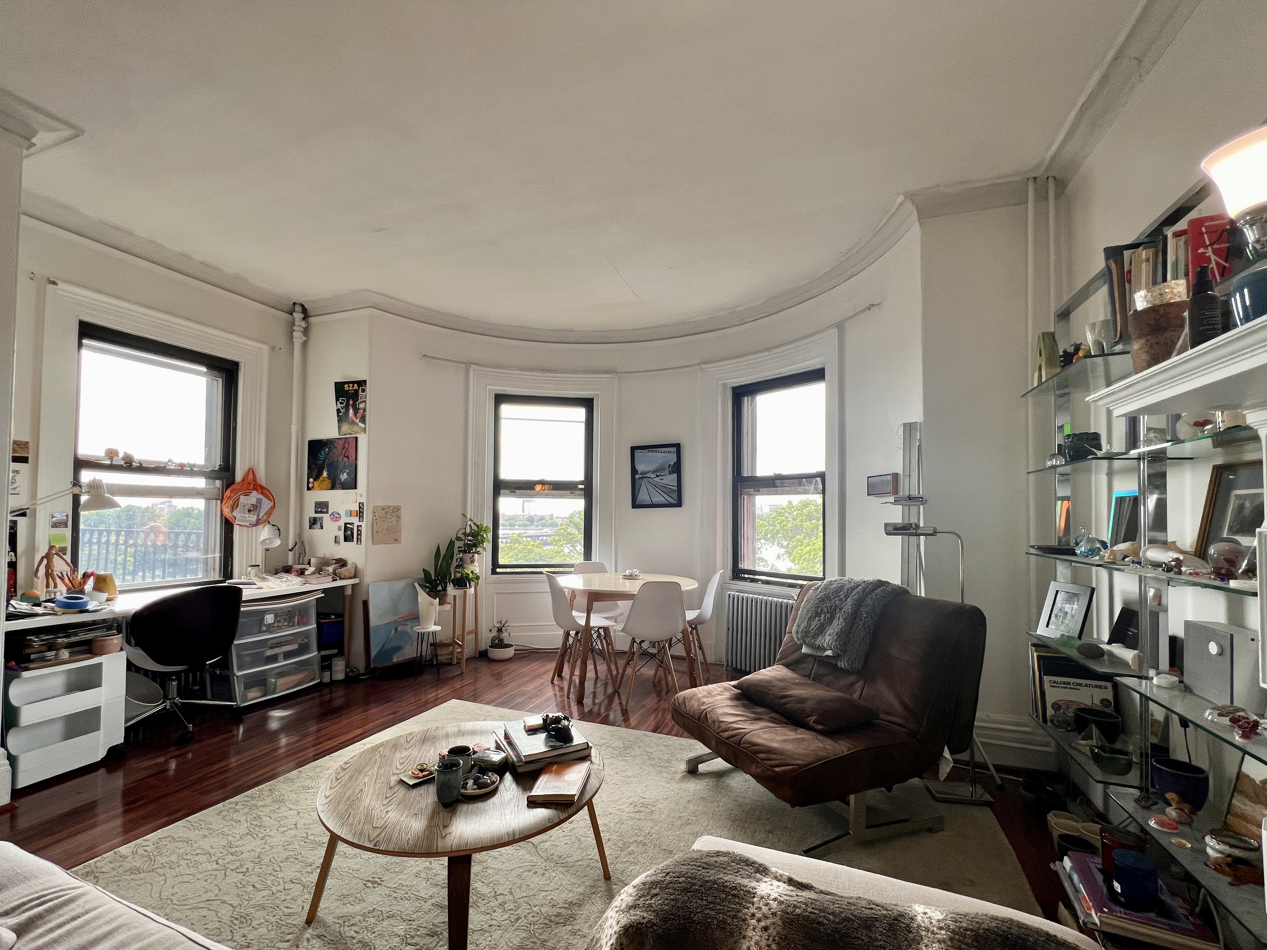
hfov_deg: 102.1
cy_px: 506
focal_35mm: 14
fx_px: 512
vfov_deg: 85.6
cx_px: 629
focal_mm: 1.57
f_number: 1.8
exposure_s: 1/99
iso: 50
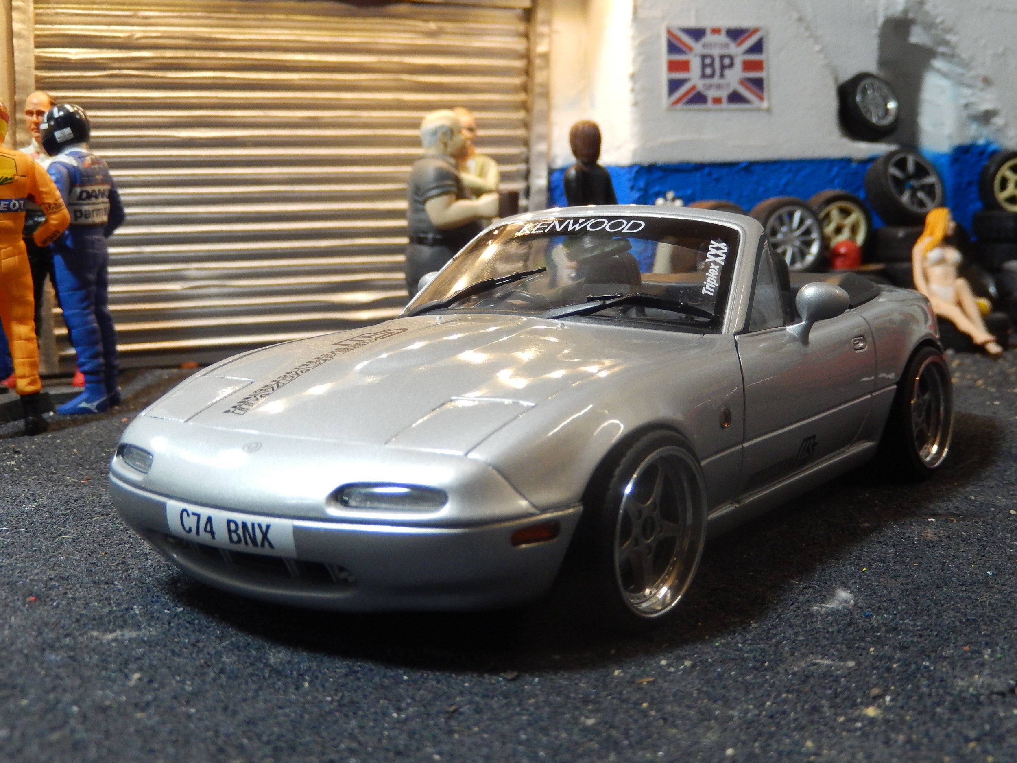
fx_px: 1322
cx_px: 508
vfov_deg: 32.2
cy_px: 382
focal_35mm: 45
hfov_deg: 42.1
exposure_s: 1/20
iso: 400
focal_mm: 8.1
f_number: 4.3
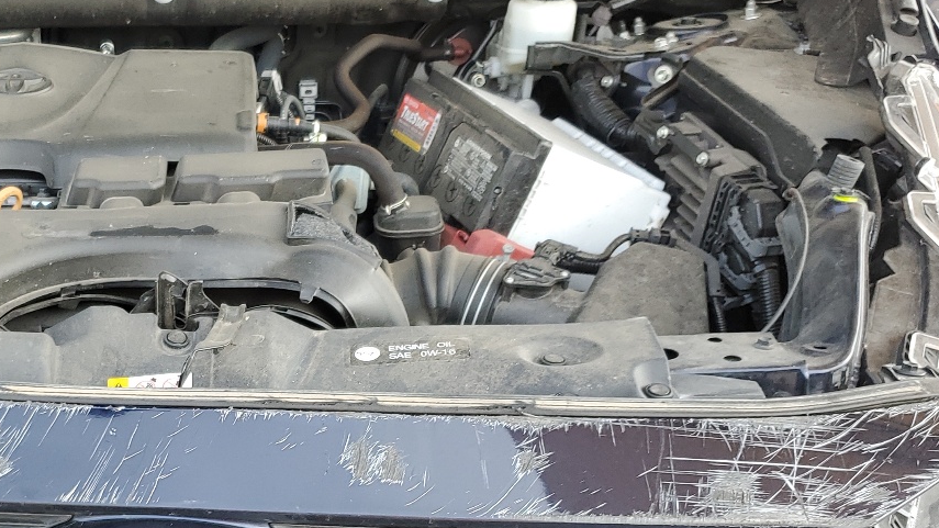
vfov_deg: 22.0
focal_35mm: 53
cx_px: 194
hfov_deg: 37.8
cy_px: 504
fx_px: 1320
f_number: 1.5
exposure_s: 1/323
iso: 50
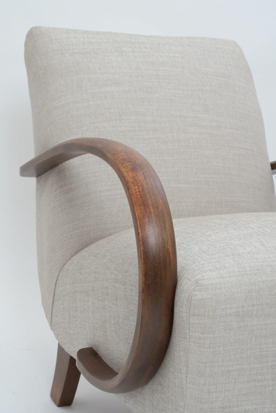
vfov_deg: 28.1
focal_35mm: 72
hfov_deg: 18.9
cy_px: 206
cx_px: 138
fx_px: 828
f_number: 11
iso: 400
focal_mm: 48
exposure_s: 1/125
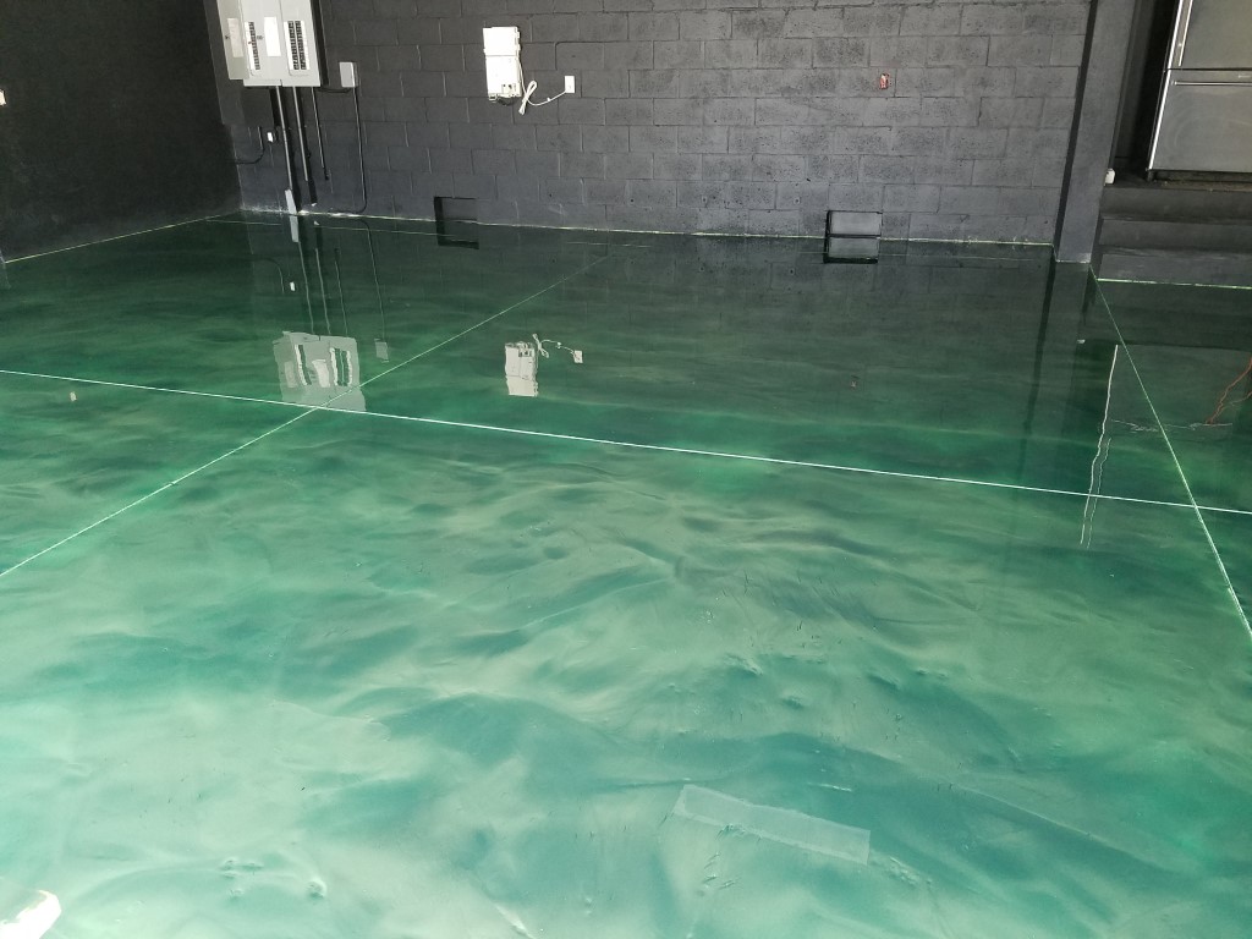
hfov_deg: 67.3
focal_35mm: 26
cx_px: 626
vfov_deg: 53.1
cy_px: 470
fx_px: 940
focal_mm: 4.2
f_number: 1.7
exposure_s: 1/30
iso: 160
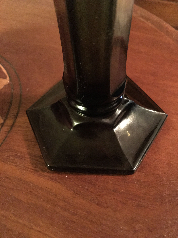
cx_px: 89
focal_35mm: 29
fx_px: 199
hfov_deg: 48.2
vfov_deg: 61.7
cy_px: 119
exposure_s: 1/4
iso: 1000
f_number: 2.2
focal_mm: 4.15
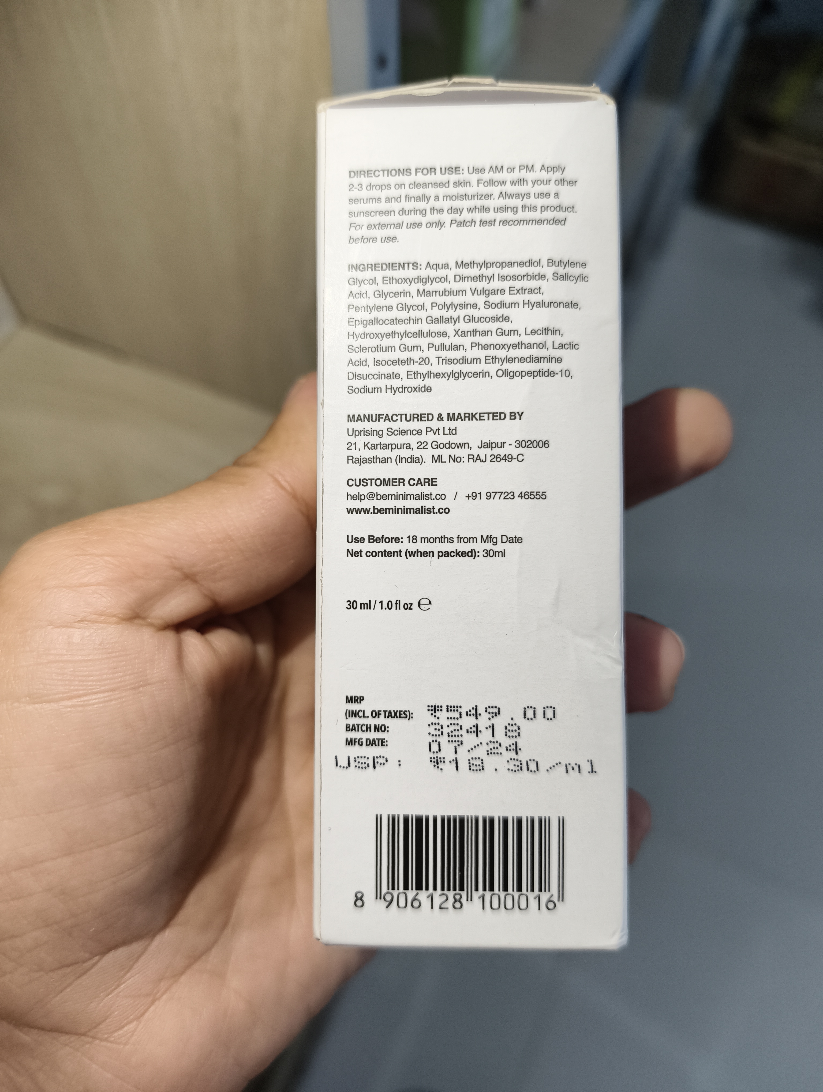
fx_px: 759
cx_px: 412
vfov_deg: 71.5
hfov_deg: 56.9
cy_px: 546
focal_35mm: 24
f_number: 1.87
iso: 622
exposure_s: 1/100
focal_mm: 5.56
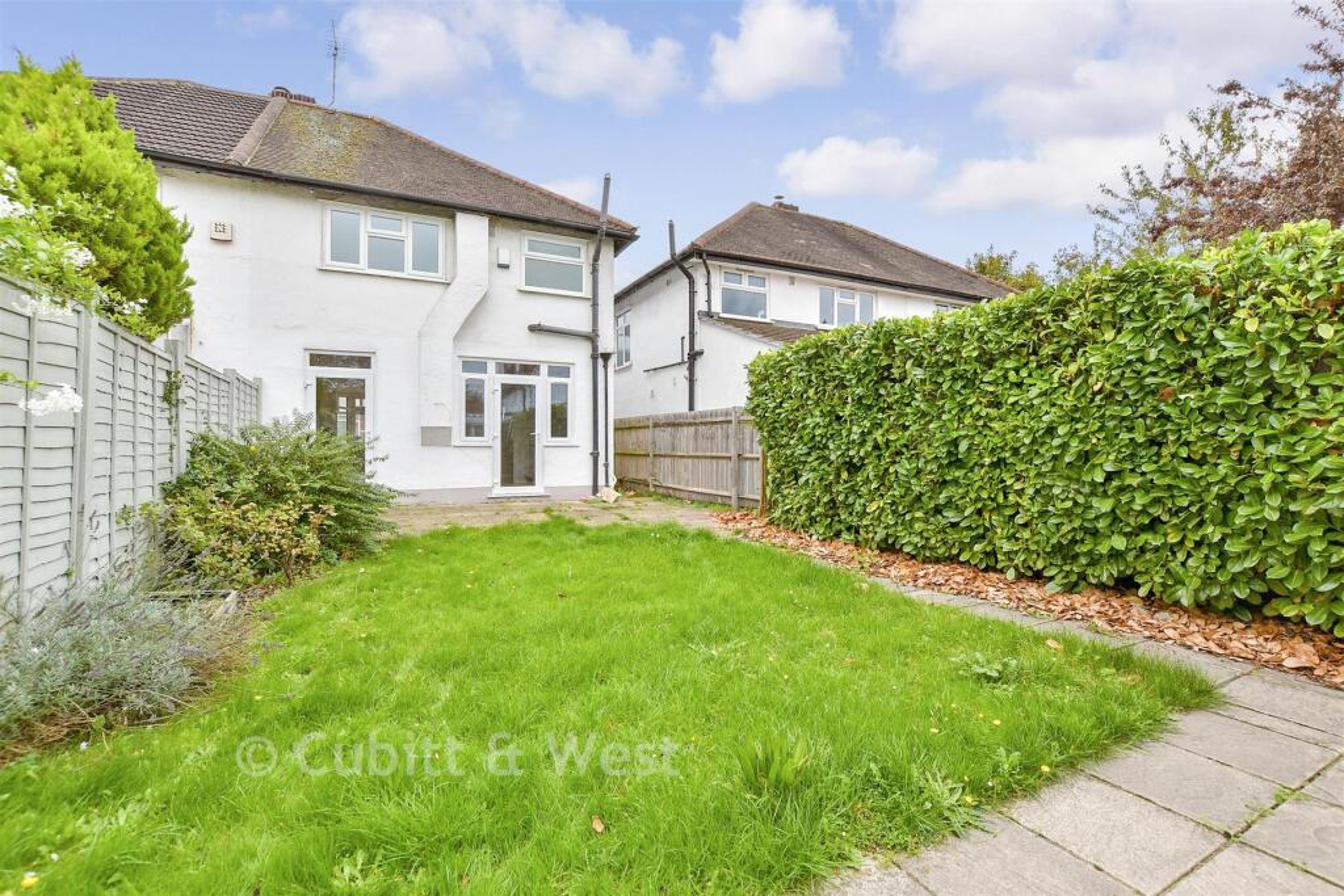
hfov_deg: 100.4
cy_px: 448
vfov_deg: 77.3
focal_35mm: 15
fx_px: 560
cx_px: 672
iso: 160
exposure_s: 1/30
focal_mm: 10
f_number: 8
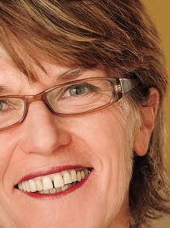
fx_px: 3745
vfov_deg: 3.5
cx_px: 67
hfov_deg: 2.6
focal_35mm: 571
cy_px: 135
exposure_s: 1/40
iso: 1000
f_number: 2.8
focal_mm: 165
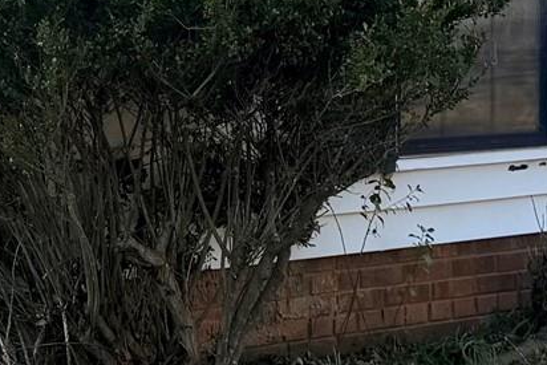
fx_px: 1885
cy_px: -123
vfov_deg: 10.8
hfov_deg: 16.4
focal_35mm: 124
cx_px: 88
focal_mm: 6.76
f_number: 1.78
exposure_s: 1/1437
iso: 100
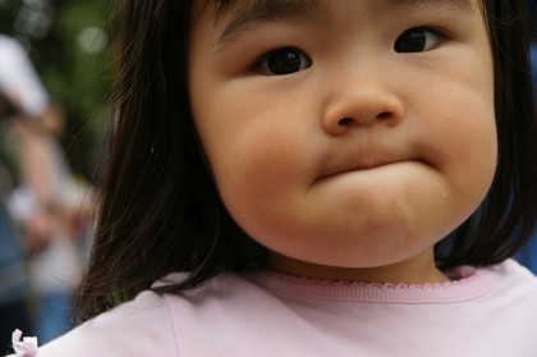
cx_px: 268
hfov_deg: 19.5
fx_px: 1564
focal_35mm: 105
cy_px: 178
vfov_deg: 13.0
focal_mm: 70
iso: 200
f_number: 6.3
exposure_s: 1/320
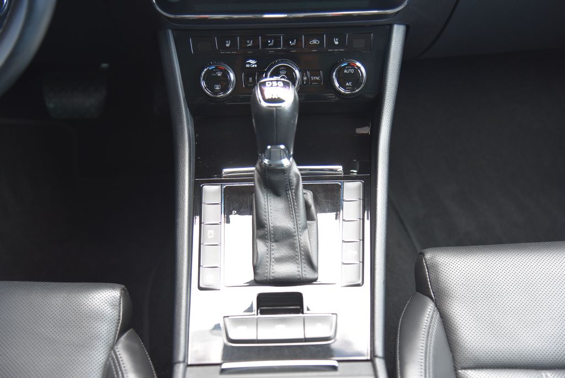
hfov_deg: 36.2
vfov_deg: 24.7
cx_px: 282
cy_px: 189
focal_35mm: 55
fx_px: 864
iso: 500
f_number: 4
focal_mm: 55
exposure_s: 1/30
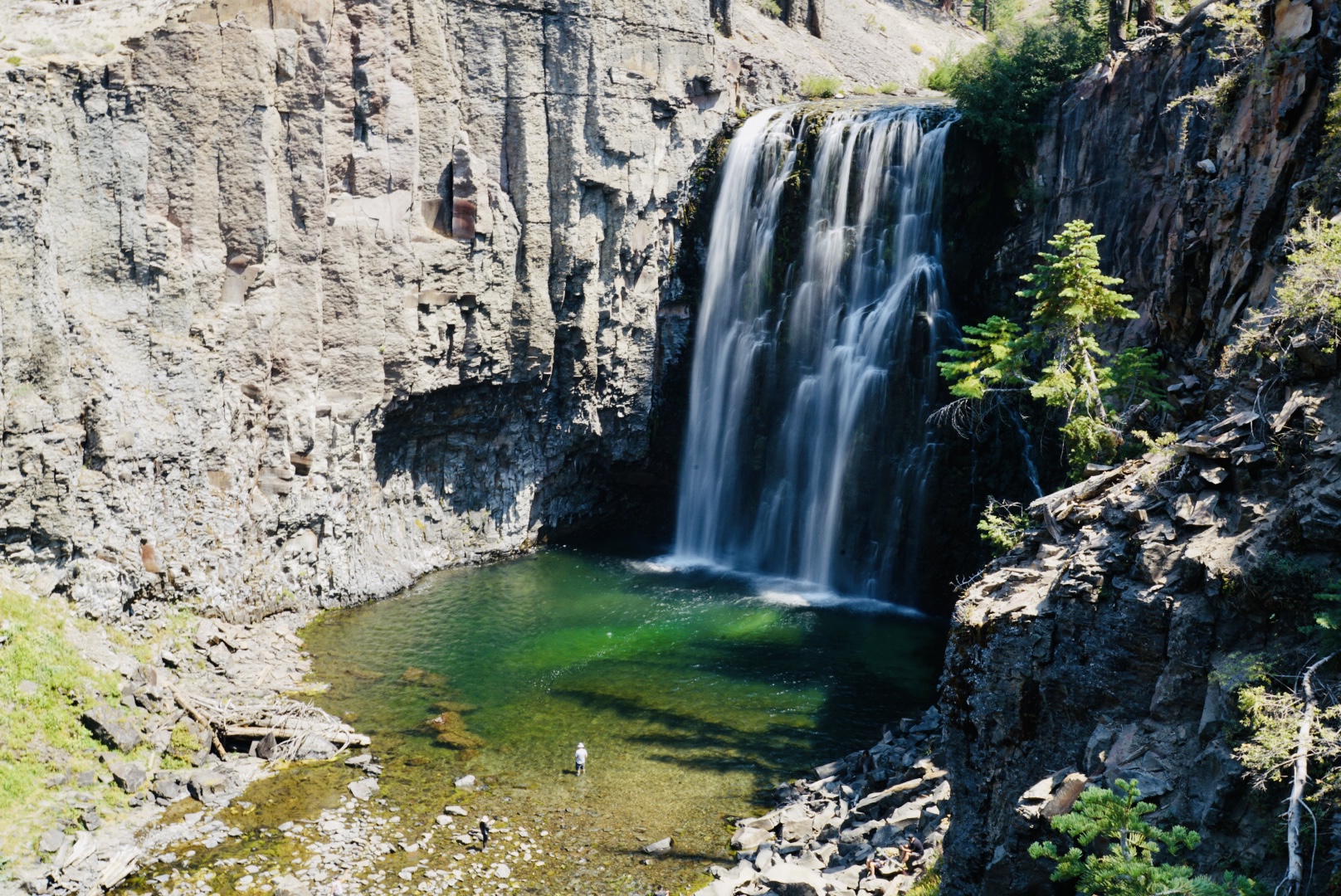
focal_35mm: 41
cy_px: 448
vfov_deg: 32.7
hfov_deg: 47.4
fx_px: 1528
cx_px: 670
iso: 50
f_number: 22
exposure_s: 1/5
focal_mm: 41
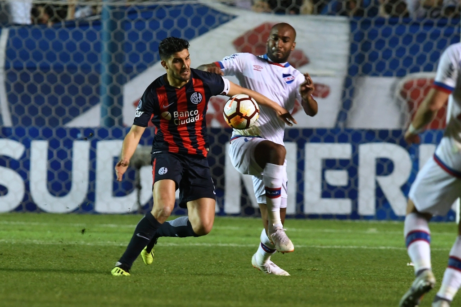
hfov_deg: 3.4
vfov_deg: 2.3
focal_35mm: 600
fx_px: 7684
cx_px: 230
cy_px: 154
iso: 1600
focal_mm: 400
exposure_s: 1/500
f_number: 4.5
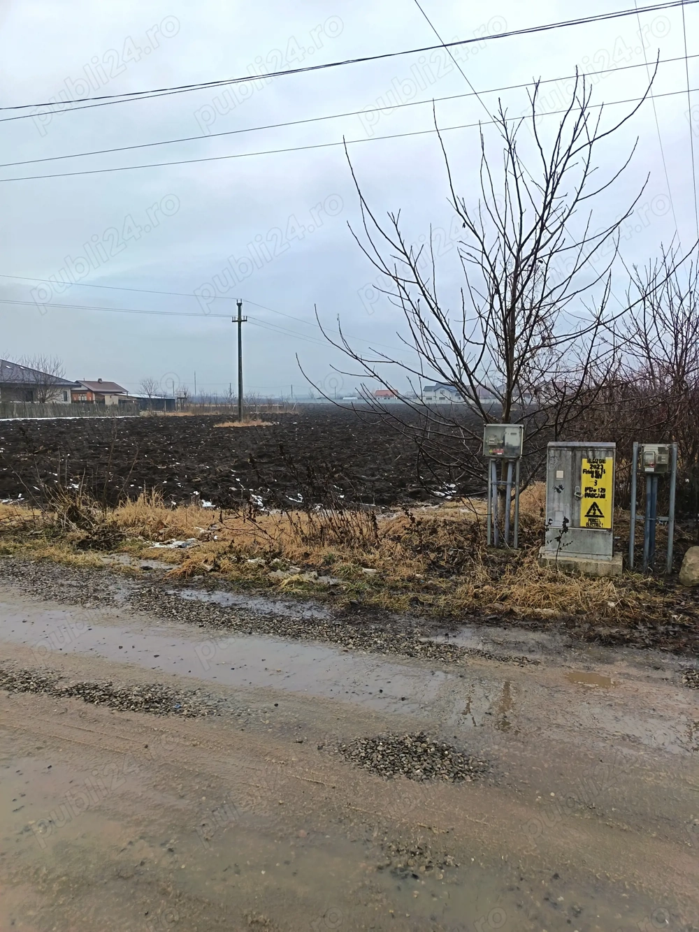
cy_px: 466
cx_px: 350
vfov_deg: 71.6
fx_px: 646
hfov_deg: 56.8
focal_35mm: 24
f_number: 1.75
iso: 372
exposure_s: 1/600
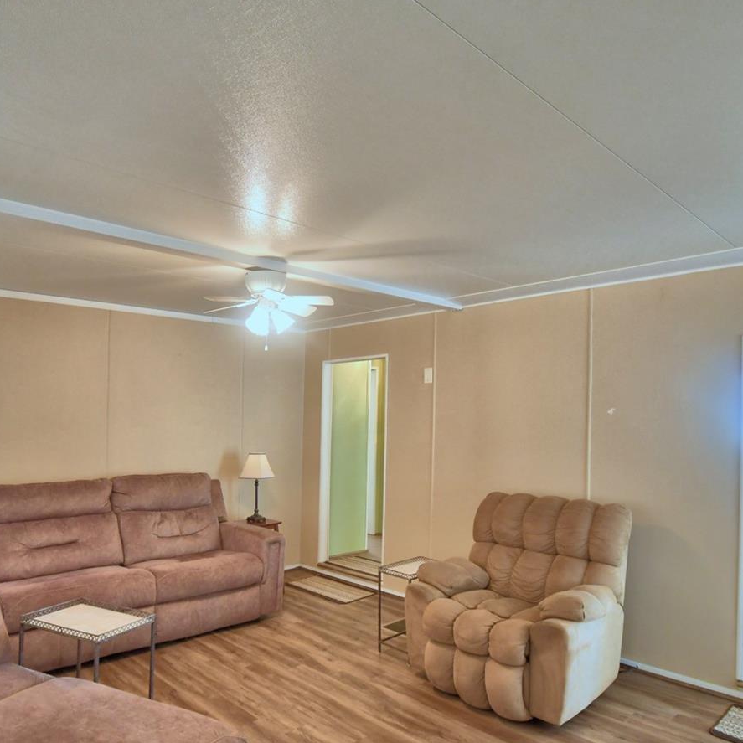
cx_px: 338
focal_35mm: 23
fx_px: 559
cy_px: 426
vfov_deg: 66.9
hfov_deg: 67.1
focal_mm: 10
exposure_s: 1/30
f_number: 4.5
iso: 560
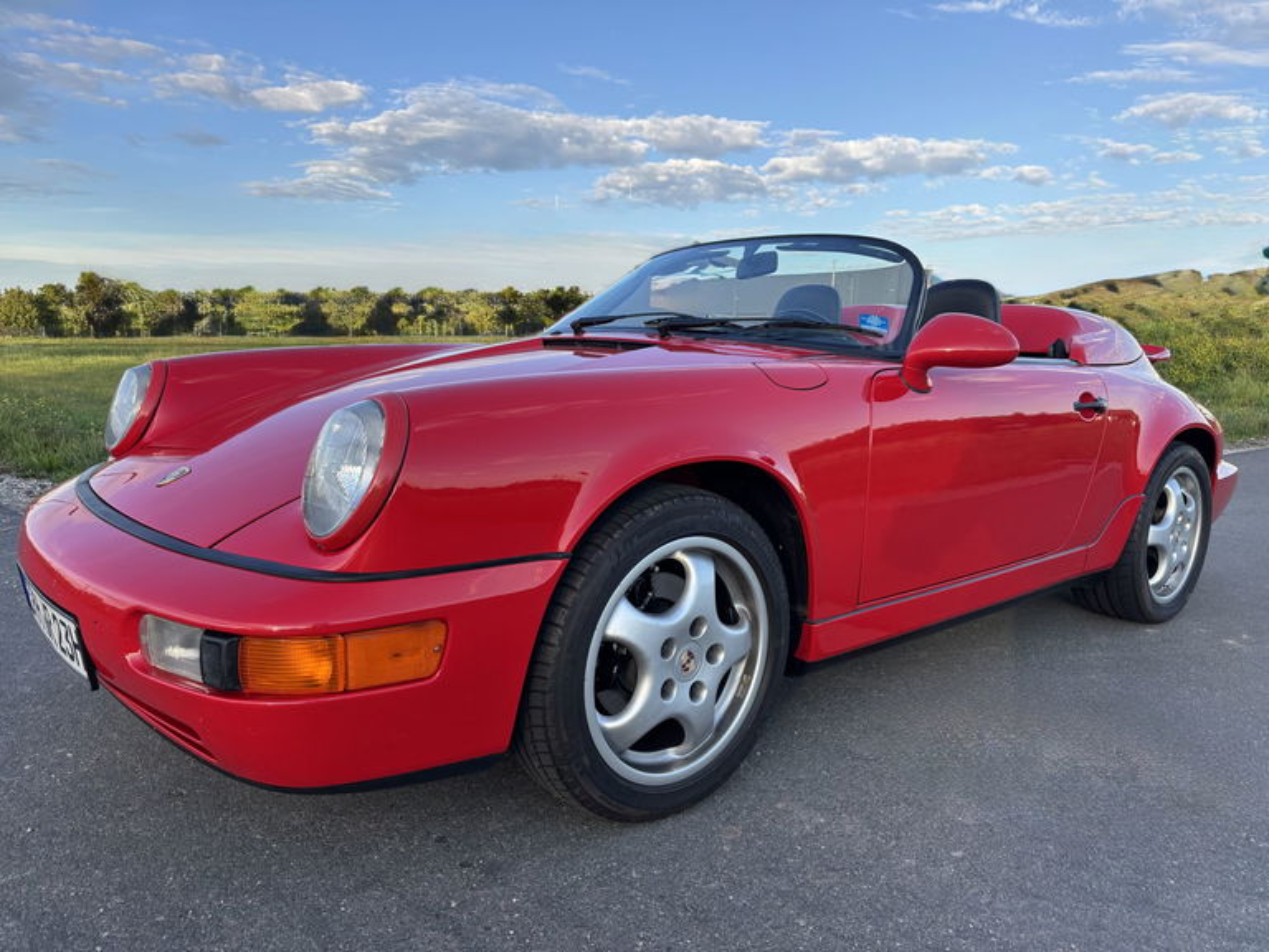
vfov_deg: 53.1
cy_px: 476
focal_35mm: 26
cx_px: 634
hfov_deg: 67.3
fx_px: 953
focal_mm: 5.96
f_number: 1.6
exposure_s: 1/742
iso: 50
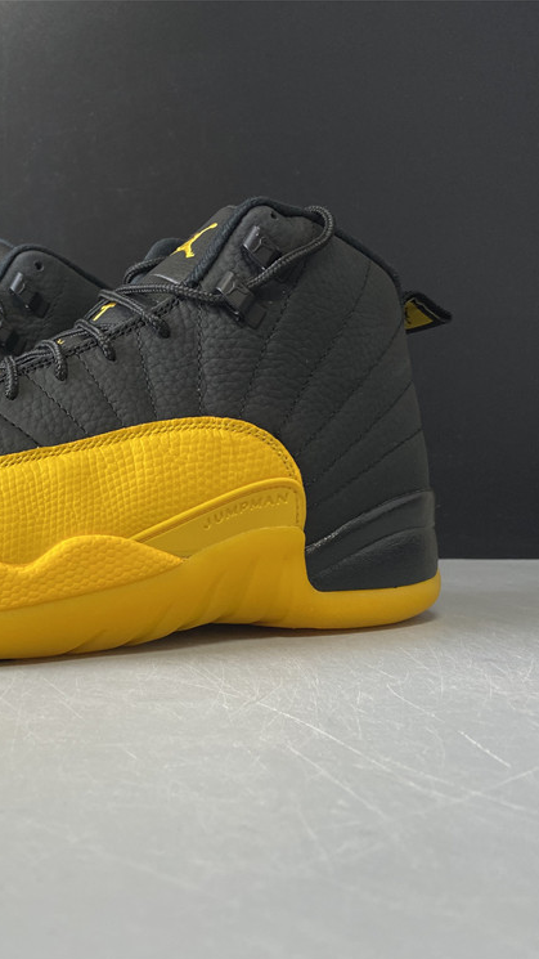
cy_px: 481
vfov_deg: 52.8
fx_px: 966
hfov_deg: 28.7
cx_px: -33
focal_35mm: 38
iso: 80
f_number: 1.8
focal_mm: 4.25
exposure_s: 1/50
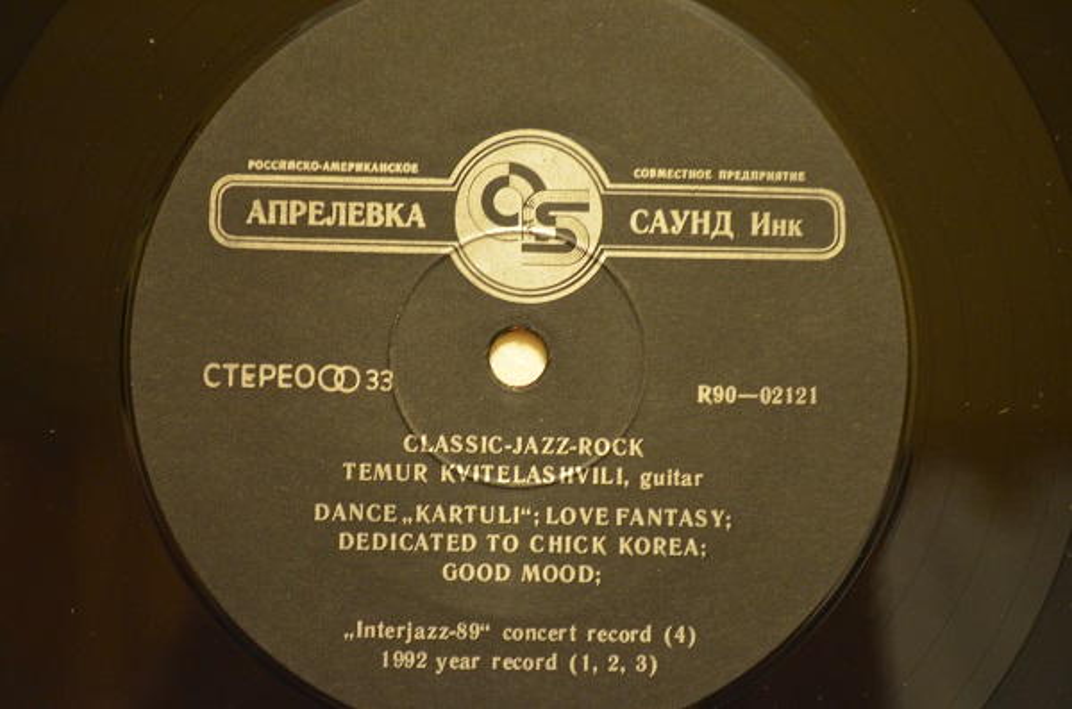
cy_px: 354
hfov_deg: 24.7
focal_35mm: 82
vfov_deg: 16.5
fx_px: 2451
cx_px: 536
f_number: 5.6
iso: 1600
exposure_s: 1/8
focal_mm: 55
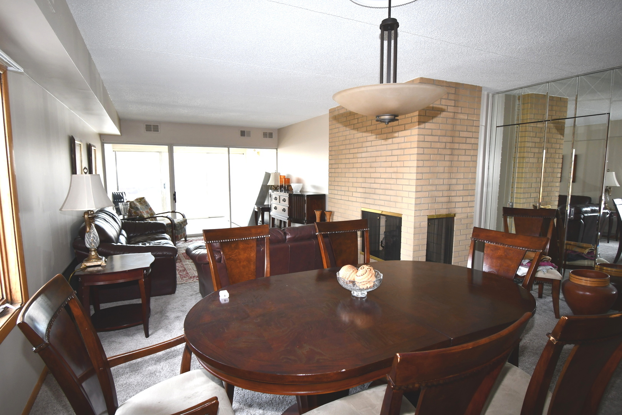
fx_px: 328
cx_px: 311
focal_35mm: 19
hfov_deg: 86.9
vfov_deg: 64.6
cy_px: 208
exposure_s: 1/60
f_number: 4.8
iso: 500
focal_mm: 13
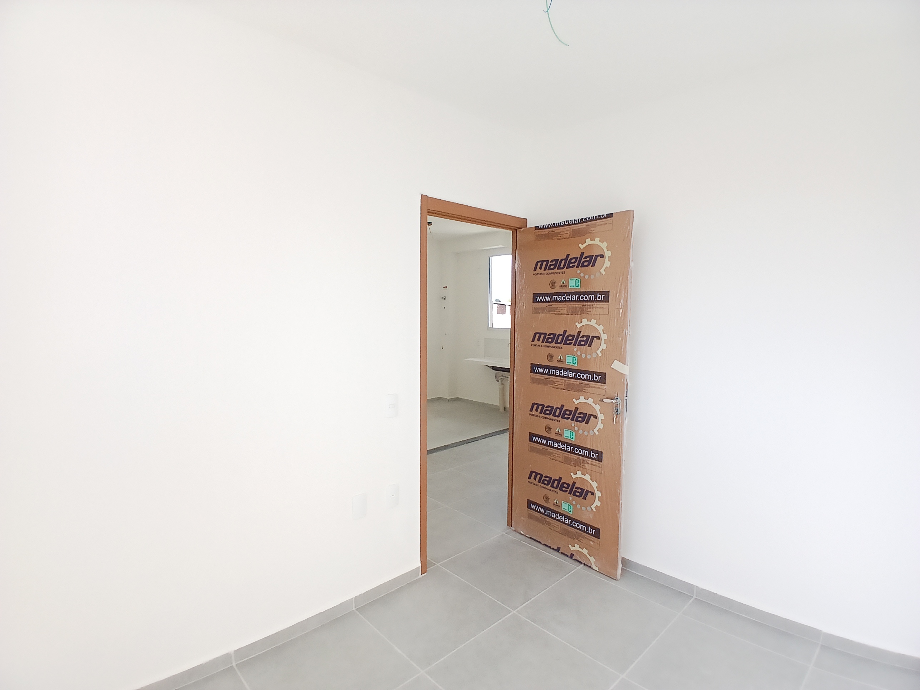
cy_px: 345
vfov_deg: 74.7
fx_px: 452
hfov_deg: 91.0
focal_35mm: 17
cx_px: 460
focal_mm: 1.4
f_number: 2.2
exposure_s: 1/159
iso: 50
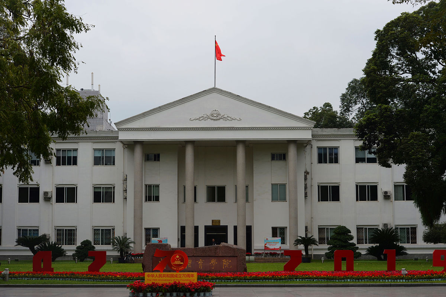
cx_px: 223
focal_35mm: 70
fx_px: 867
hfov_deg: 28.9
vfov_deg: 19.4
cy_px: 148
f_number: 9
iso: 200
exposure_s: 1/320
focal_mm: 70
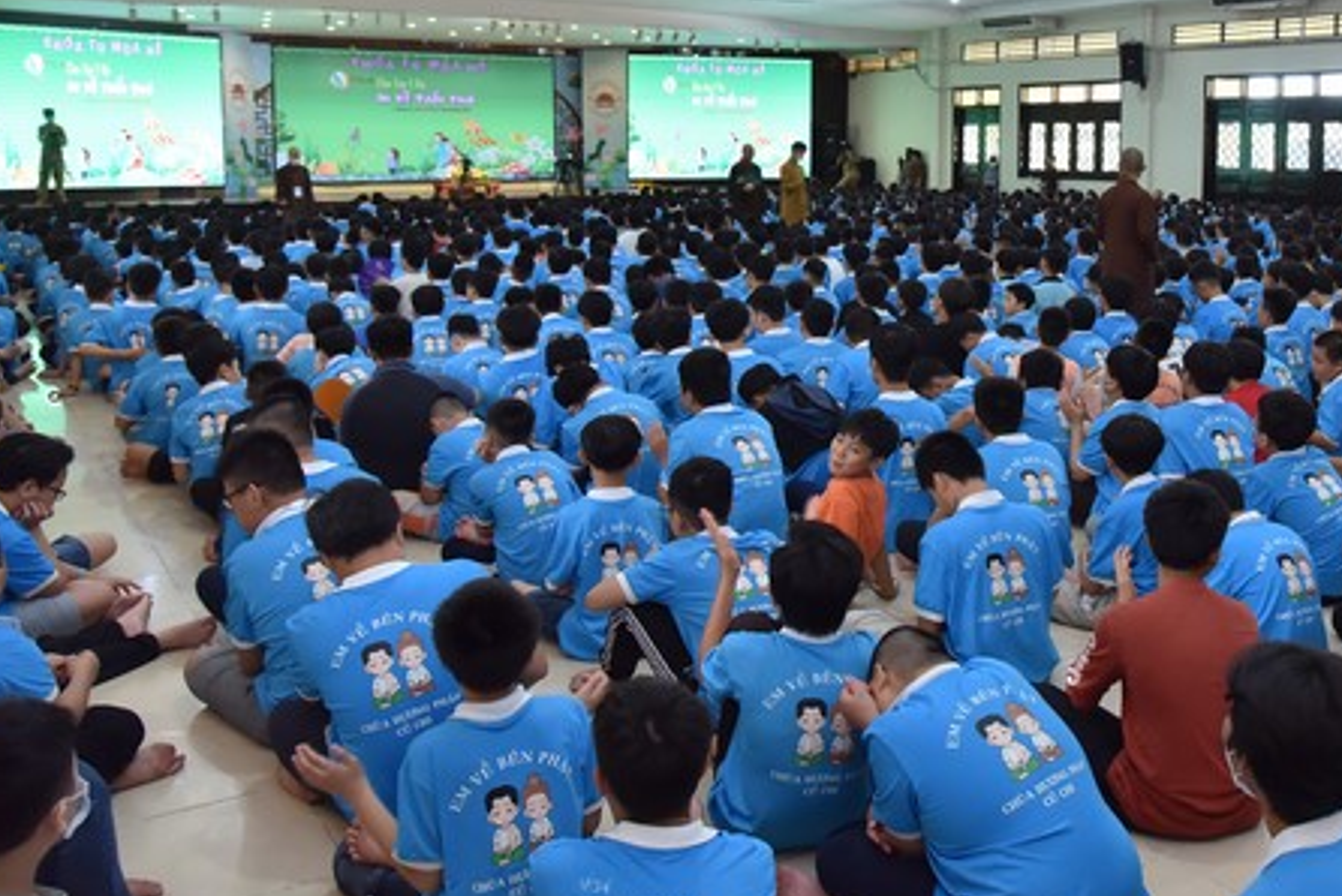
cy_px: 292
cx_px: 936
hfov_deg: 52.9
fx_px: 1306
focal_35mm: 35
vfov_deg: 37.5
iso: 2000
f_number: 5
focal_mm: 24
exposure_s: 1/125
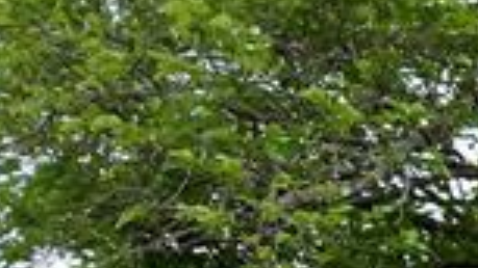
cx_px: 1440
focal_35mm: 175
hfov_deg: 9.5
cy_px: 969
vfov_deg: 6.1
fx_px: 2218
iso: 80
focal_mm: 6.76
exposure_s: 1/921
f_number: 1.78
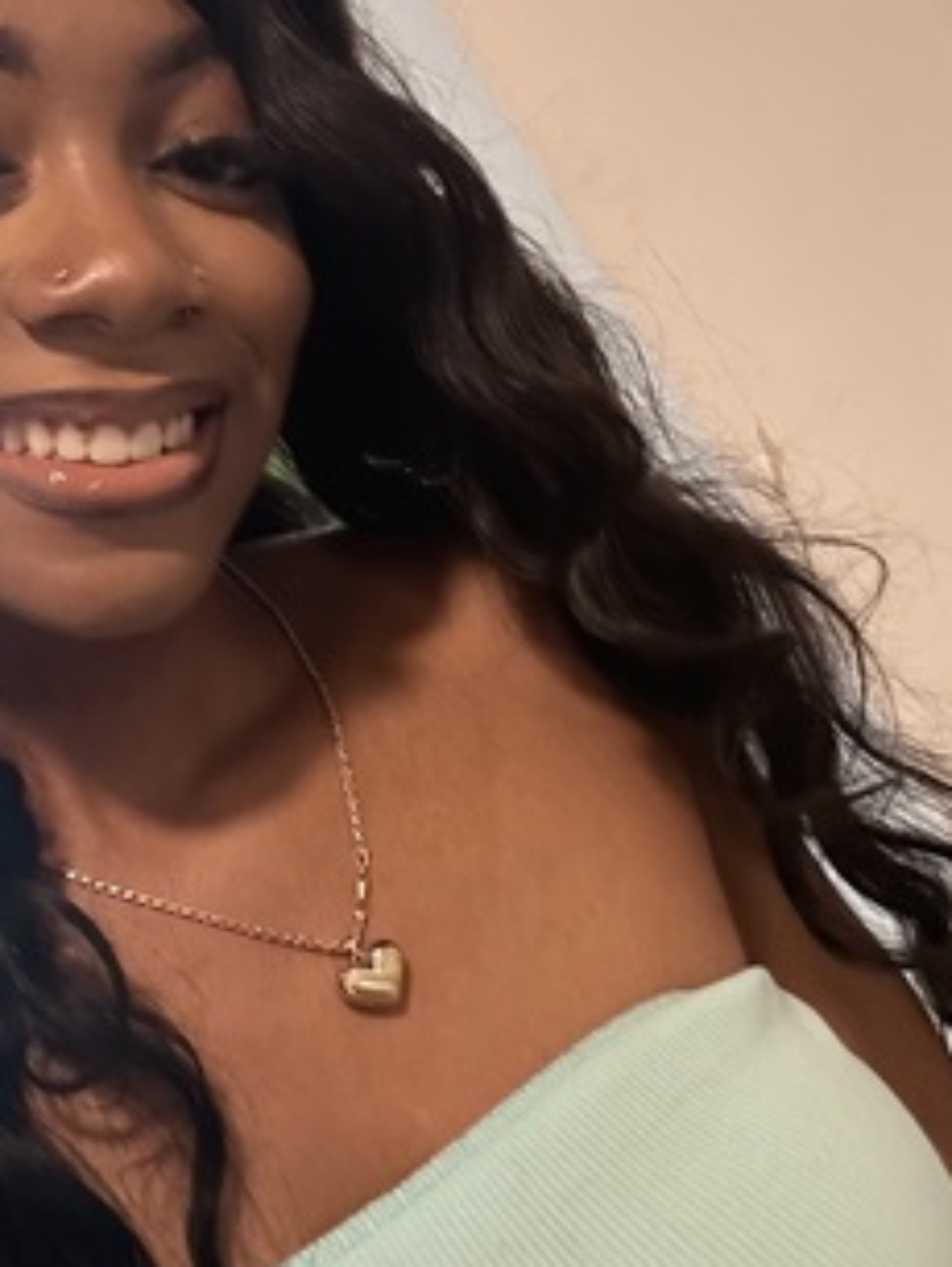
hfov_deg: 29.6
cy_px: 455
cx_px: 350
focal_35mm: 49
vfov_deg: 38.6
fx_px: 1794
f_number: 1.9
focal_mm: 2.69
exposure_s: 1/40
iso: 400
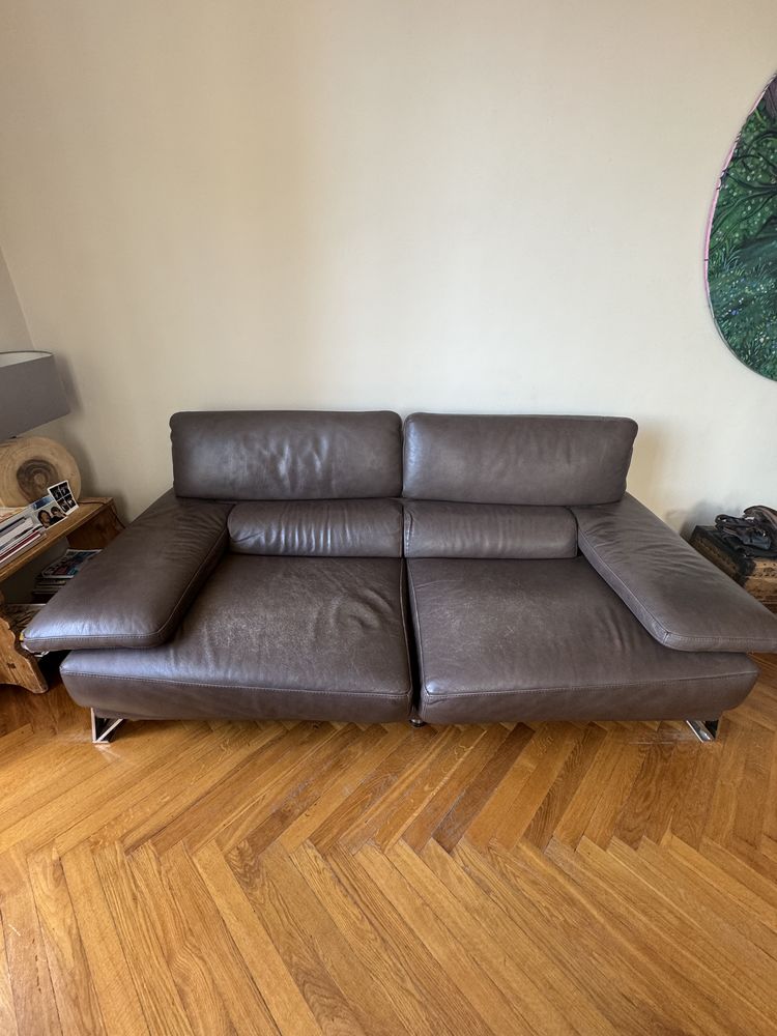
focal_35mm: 14
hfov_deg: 85.7
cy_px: 518
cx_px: 388
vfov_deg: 102.1
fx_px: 419
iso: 200
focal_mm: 2.22
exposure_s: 1/50
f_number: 2.2
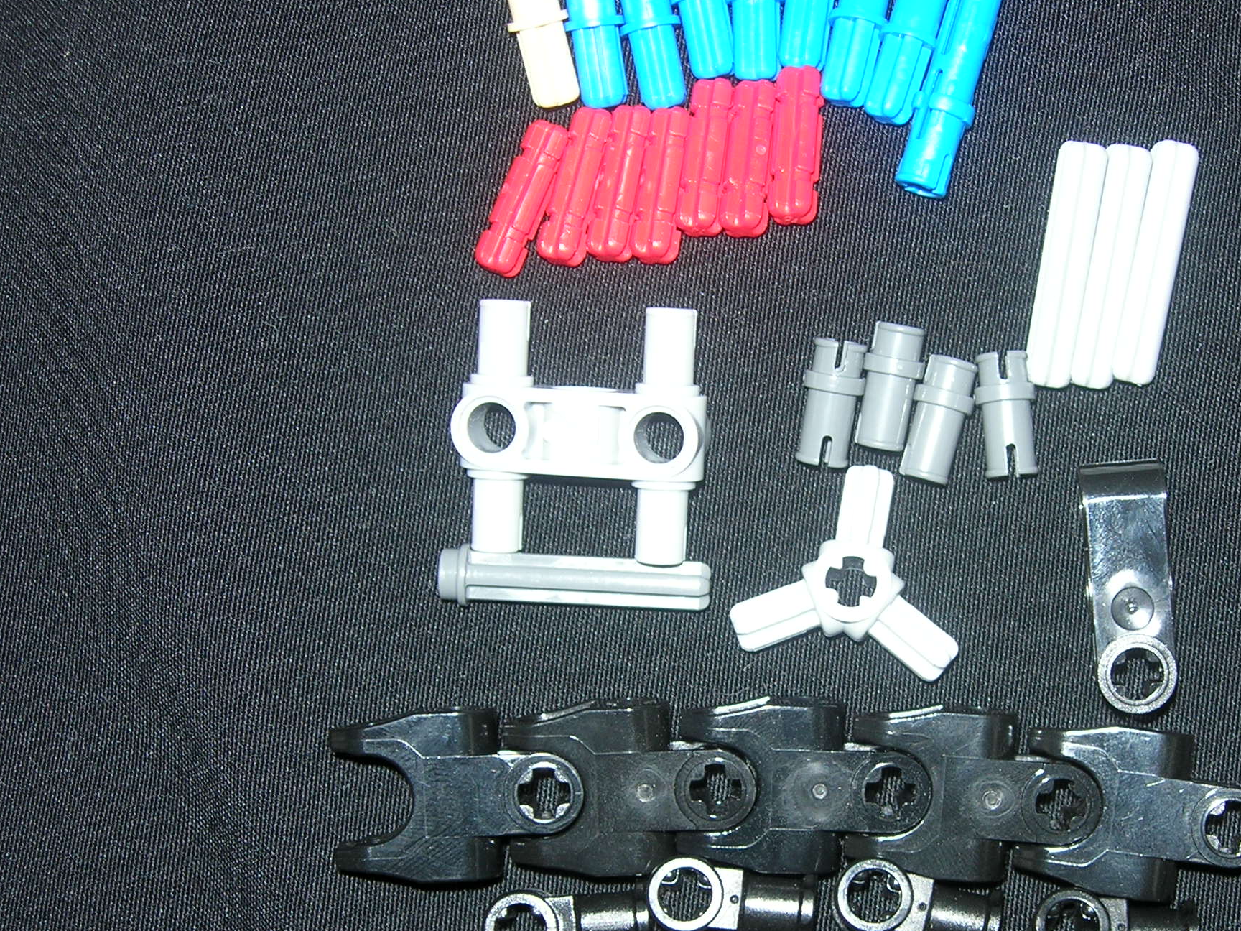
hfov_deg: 33.4
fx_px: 2043
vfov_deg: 25.6
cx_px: 853
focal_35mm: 57
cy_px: 592
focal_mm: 7.8
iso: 64
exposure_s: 1/60.1
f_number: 2.8
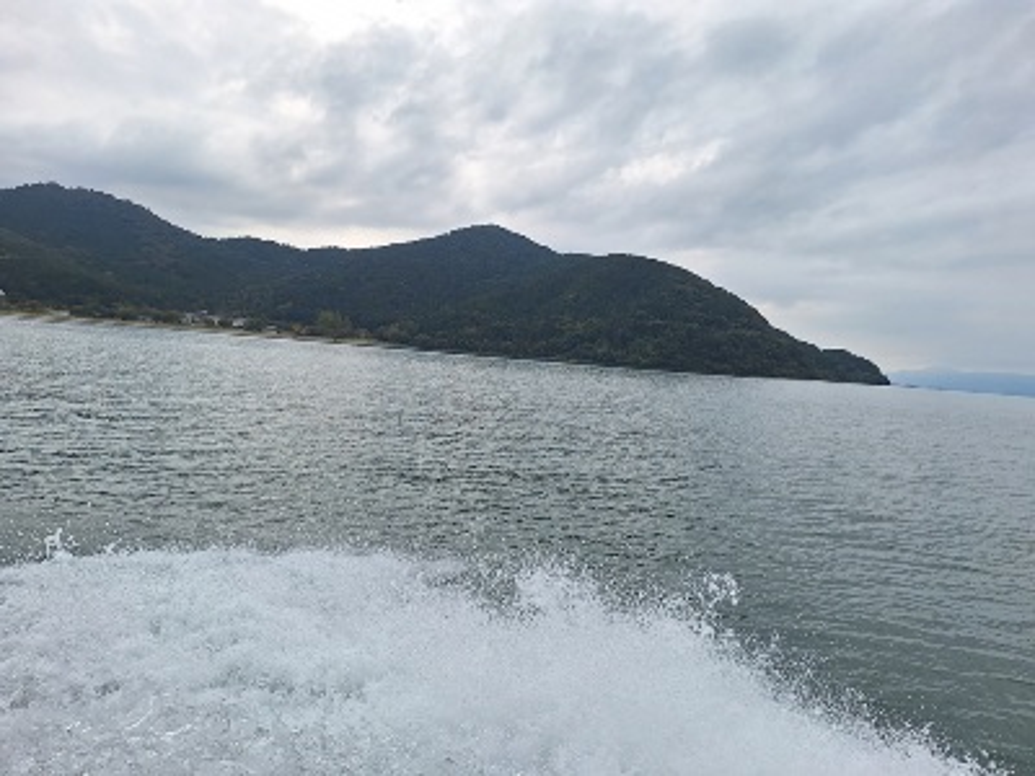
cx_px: 518
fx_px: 688
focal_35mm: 23
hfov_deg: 73.9
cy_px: 388
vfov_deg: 58.9
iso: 40
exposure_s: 1/5076
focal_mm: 5.54
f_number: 1.8
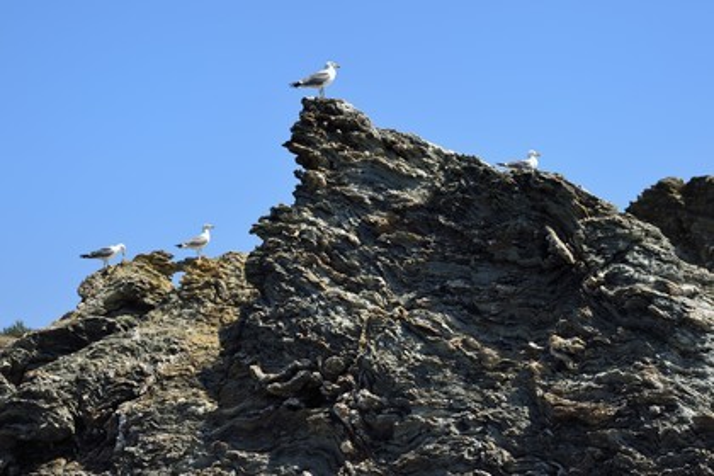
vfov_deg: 8.6
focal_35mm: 160
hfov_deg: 12.8
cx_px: 357
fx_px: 3173
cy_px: 238
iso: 200
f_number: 9
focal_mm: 160
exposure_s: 1/500
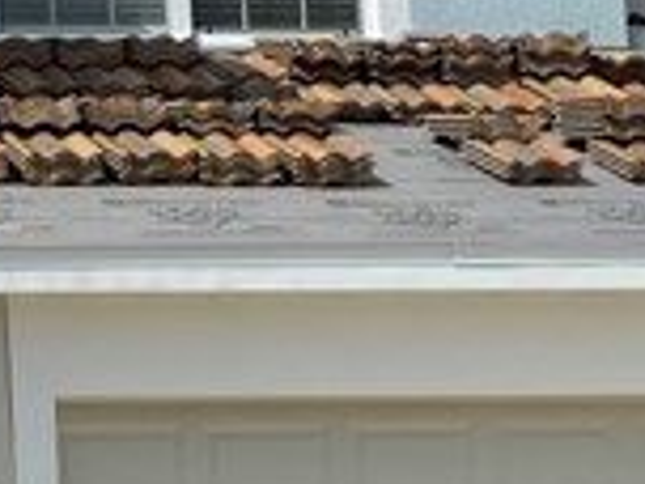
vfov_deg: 8.5
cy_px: 34
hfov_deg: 10.6
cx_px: -539
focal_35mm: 175
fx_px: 3261
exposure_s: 1/6494
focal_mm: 4.2
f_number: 1.6
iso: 32
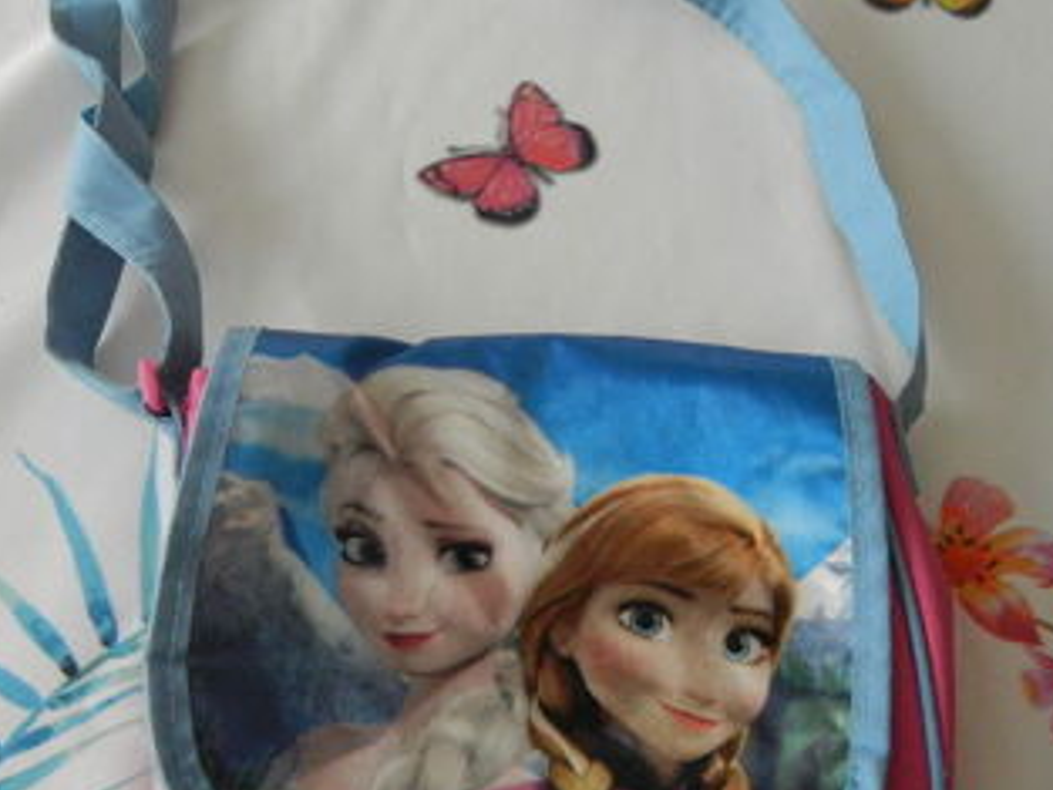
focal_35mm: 46
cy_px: 333
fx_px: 1400
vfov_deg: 31.5
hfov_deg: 41.2
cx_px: 511
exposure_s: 1/590
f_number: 3.5
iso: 800
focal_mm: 5.4
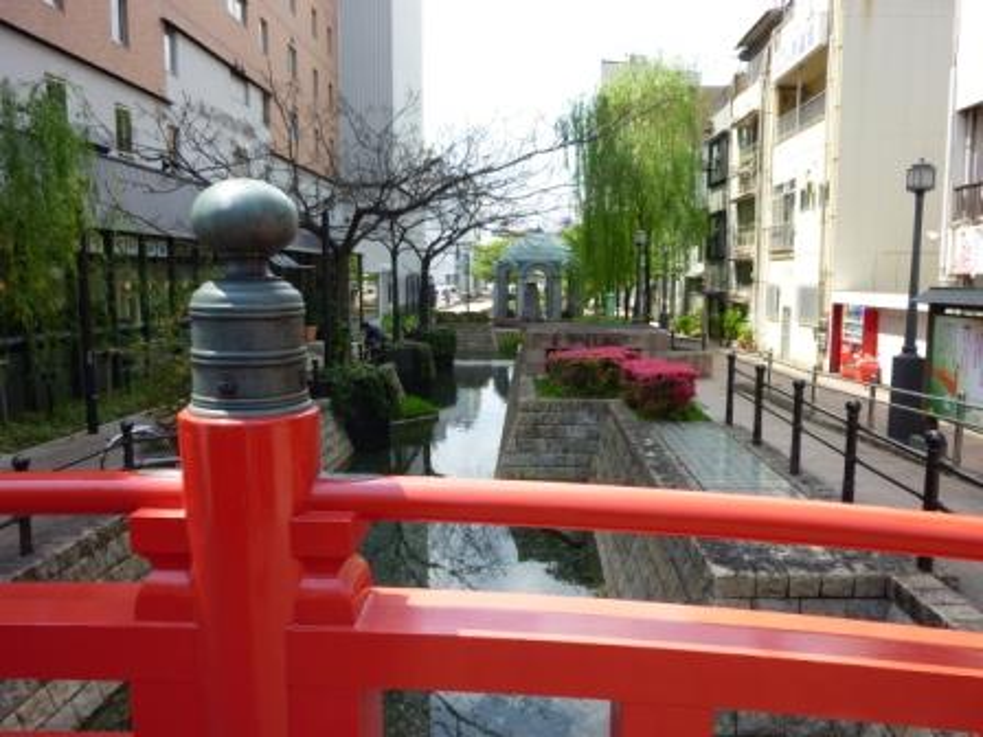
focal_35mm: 25
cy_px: 368
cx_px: 492
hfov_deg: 69.4
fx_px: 710
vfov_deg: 54.9
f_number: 3.3
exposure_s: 1/250
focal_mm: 4.5
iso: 80
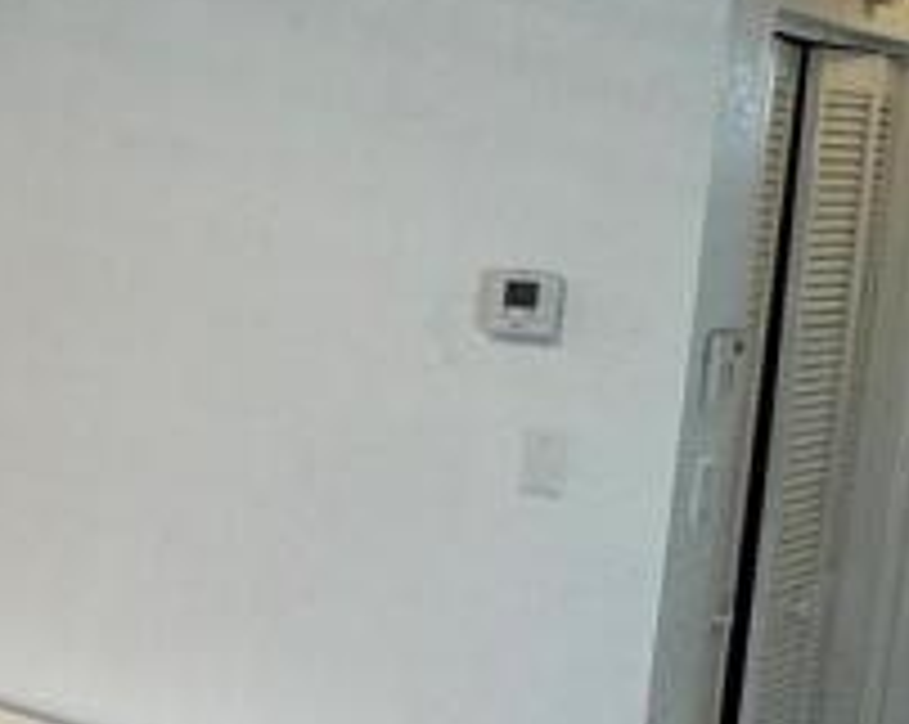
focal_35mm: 65
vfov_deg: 23.4
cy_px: 436
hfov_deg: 24.3
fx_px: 1746
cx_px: -369
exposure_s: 1/120
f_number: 2.2
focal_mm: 2.22
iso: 125
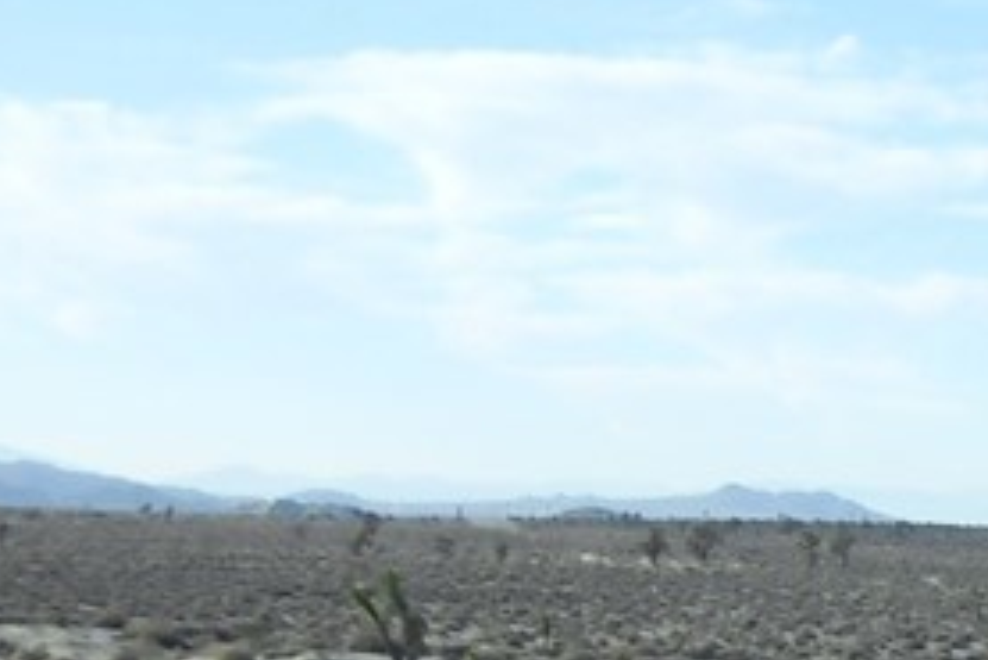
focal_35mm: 146
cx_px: 1220
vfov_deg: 9.2
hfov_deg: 13.6
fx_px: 4009
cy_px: 1006
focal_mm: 6.2
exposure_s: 1/200
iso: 100
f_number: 8
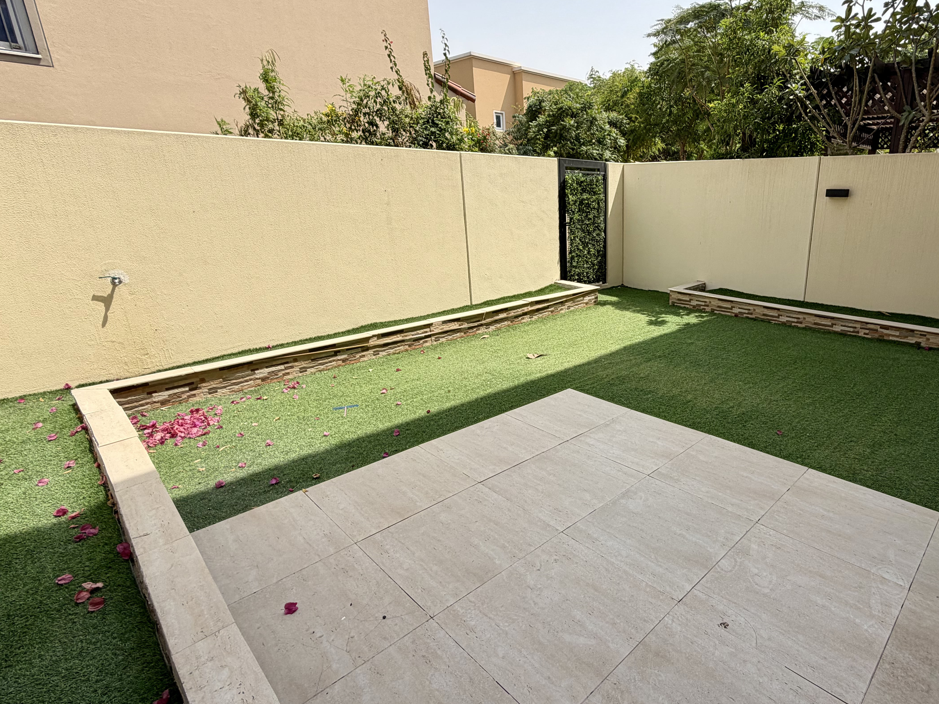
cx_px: 625
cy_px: 345
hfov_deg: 81.8
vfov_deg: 68.7
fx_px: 515
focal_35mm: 19
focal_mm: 2.22
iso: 25
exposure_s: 1/770
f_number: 2.2
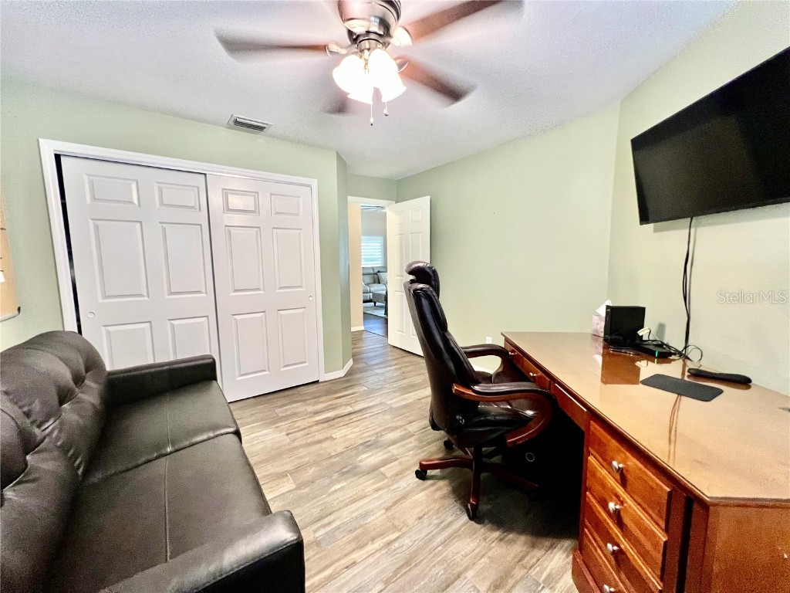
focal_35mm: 13
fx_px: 297
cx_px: 395
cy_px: 296
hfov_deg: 106.2
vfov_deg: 89.9
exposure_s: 1/60
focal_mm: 1.57
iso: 400
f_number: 1.8
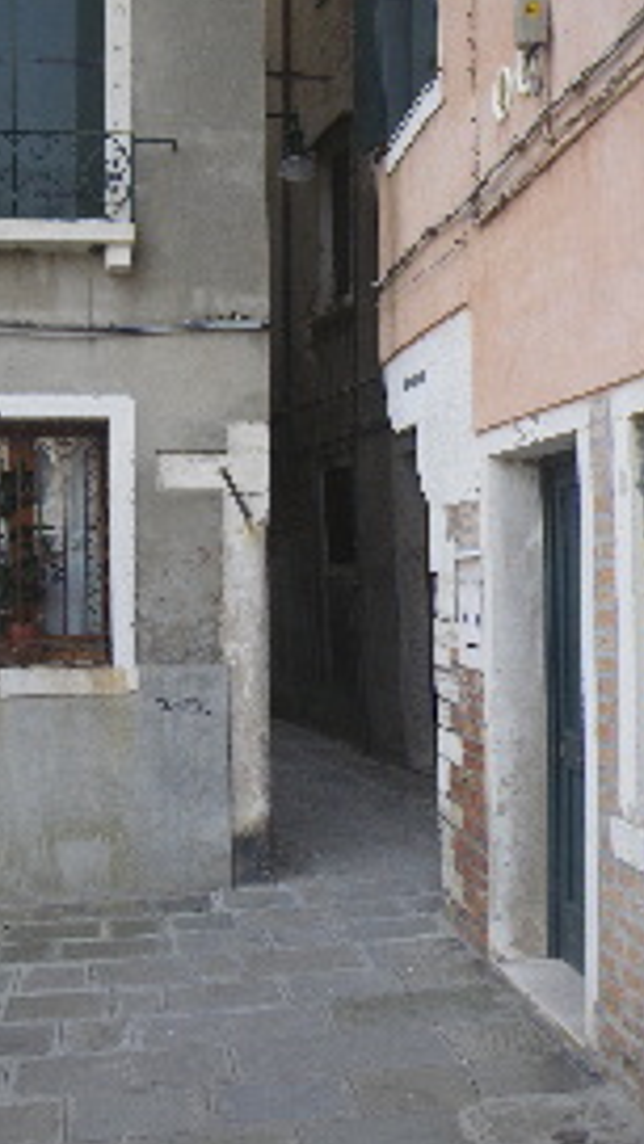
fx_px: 1305
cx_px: 311
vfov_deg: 47.3
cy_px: 547
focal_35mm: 43
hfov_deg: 27.7
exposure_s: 1/125
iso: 50
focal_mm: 5
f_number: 3.5
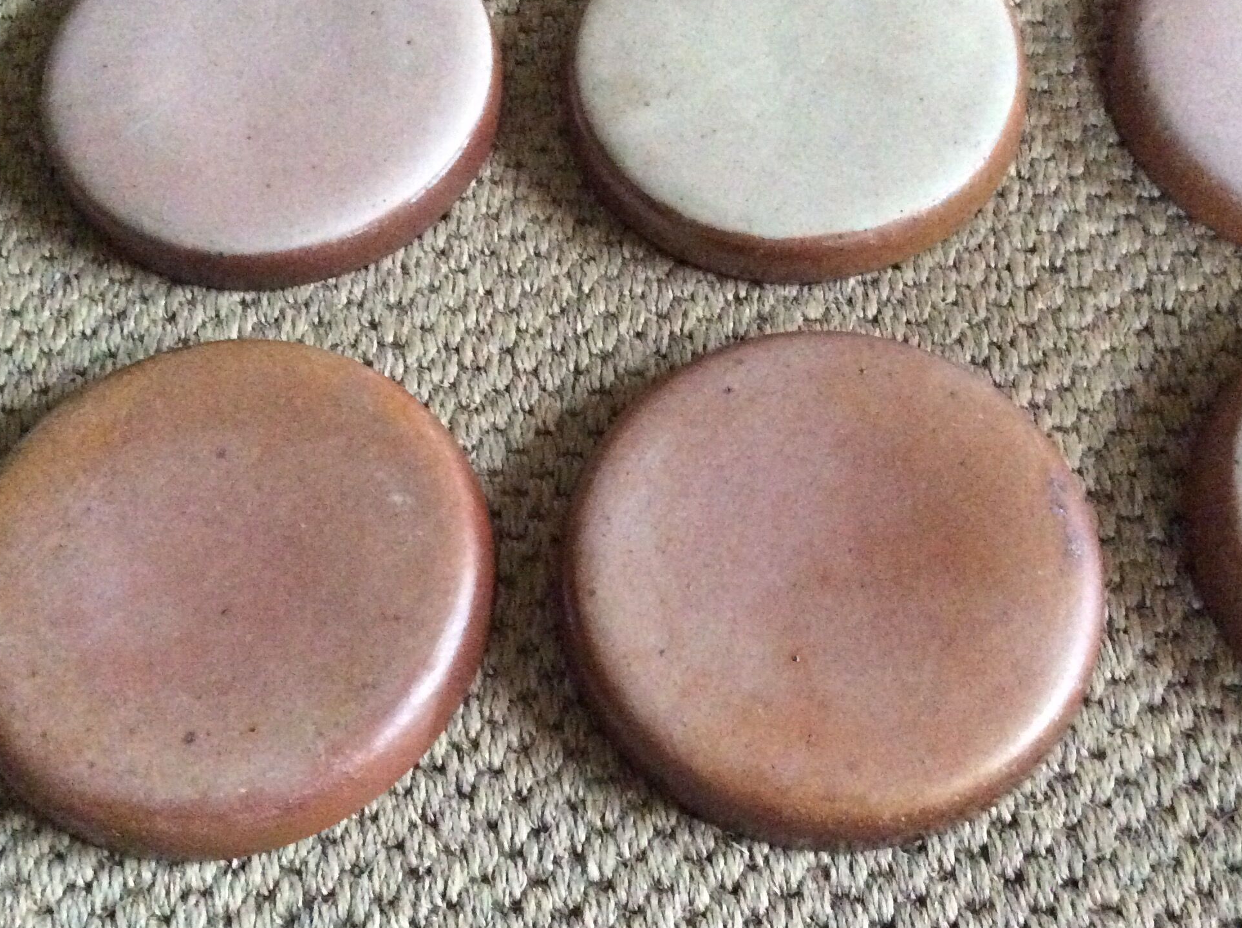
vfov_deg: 33.5
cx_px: 629
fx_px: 1541
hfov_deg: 43.9
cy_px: 474
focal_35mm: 43
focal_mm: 3.3
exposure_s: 1/17
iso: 640
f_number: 2.4
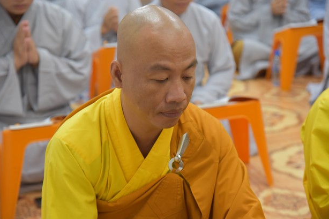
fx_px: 822
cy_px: 108
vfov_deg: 15.2
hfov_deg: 22.6
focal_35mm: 90
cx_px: 162
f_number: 4
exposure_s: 1/125
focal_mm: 85
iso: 2200
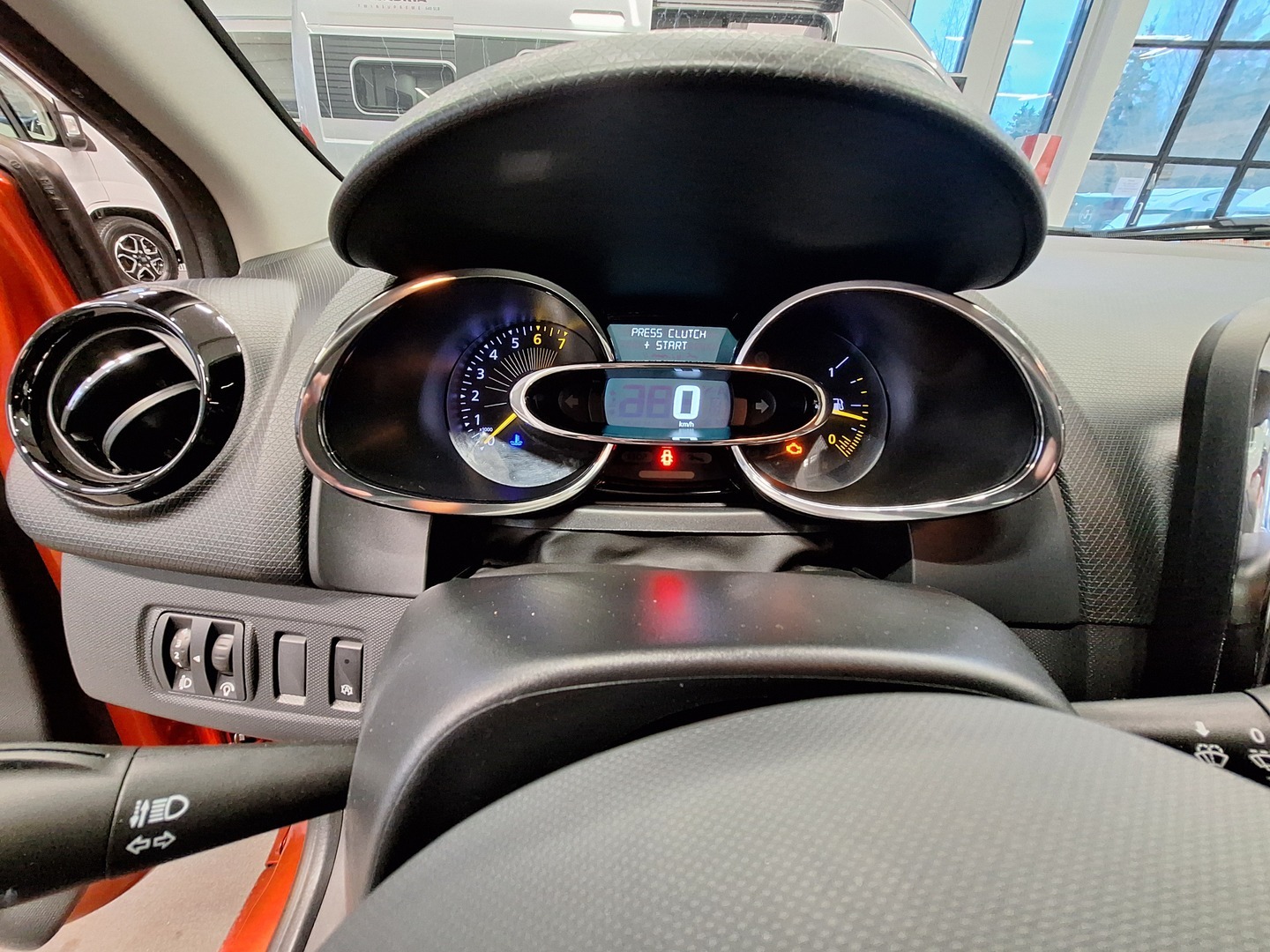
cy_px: 476
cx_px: 635
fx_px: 477
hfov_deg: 106.2
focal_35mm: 13
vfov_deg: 89.9
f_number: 2.2
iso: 400
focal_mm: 1.74
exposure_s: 1/25
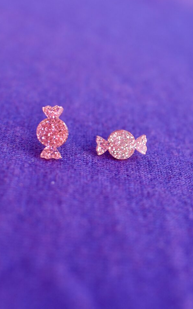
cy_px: 156
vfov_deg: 37.5
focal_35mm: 54
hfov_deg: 24.0
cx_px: 98
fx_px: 455
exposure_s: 1/250
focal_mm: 35
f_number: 4.5
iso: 640
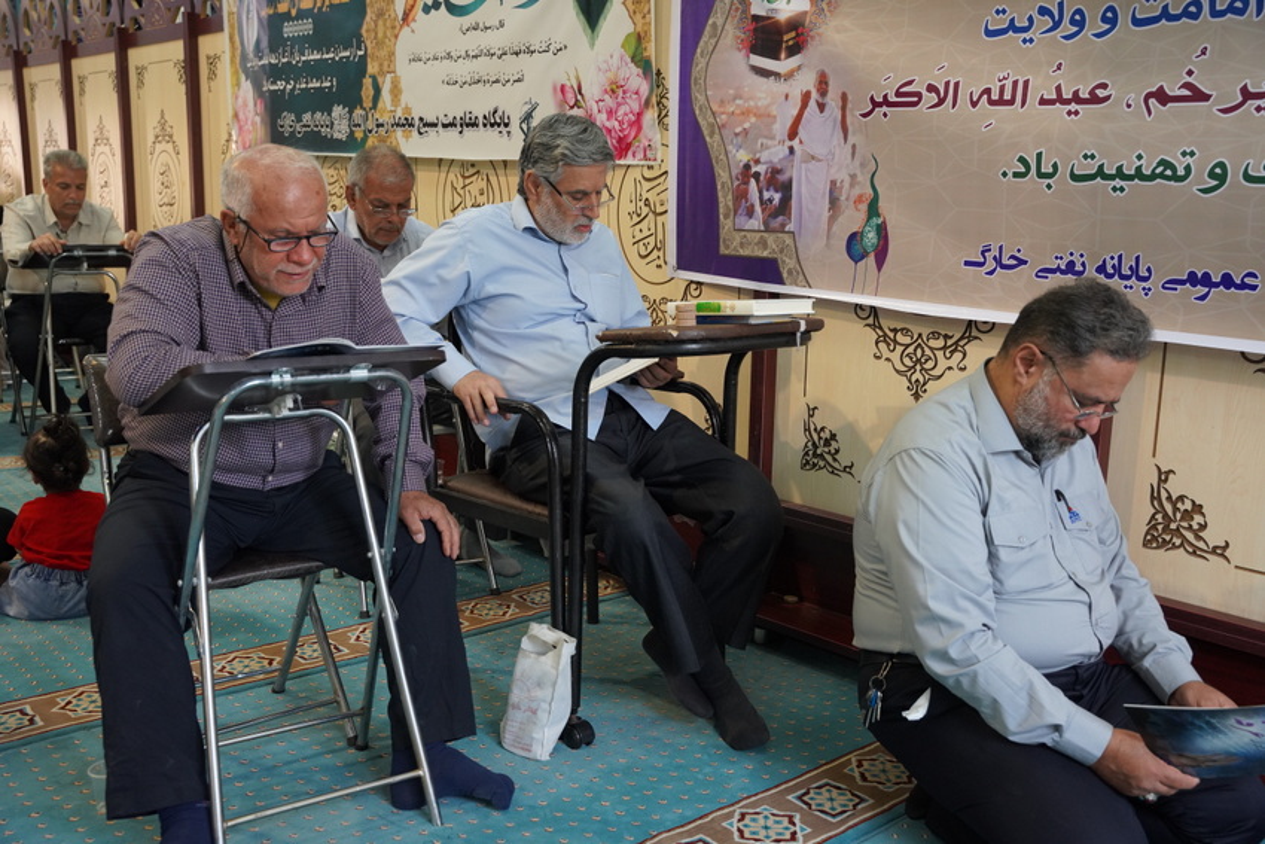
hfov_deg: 54.8
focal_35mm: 35
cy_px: 422
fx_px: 1219
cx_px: 632
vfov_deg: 38.2
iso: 2000
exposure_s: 1/160
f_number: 4
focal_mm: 34.7
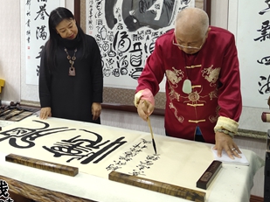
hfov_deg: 39.6
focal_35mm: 47
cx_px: 75
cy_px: 56
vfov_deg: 30.4
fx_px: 366
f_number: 1.8
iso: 252
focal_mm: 4.27
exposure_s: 1/50
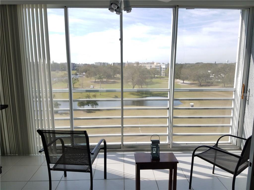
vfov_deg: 53.1
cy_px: 95
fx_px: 191
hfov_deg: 67.3
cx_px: 127
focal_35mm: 26
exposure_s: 1/1018
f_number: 1.7
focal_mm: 4.2
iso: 40
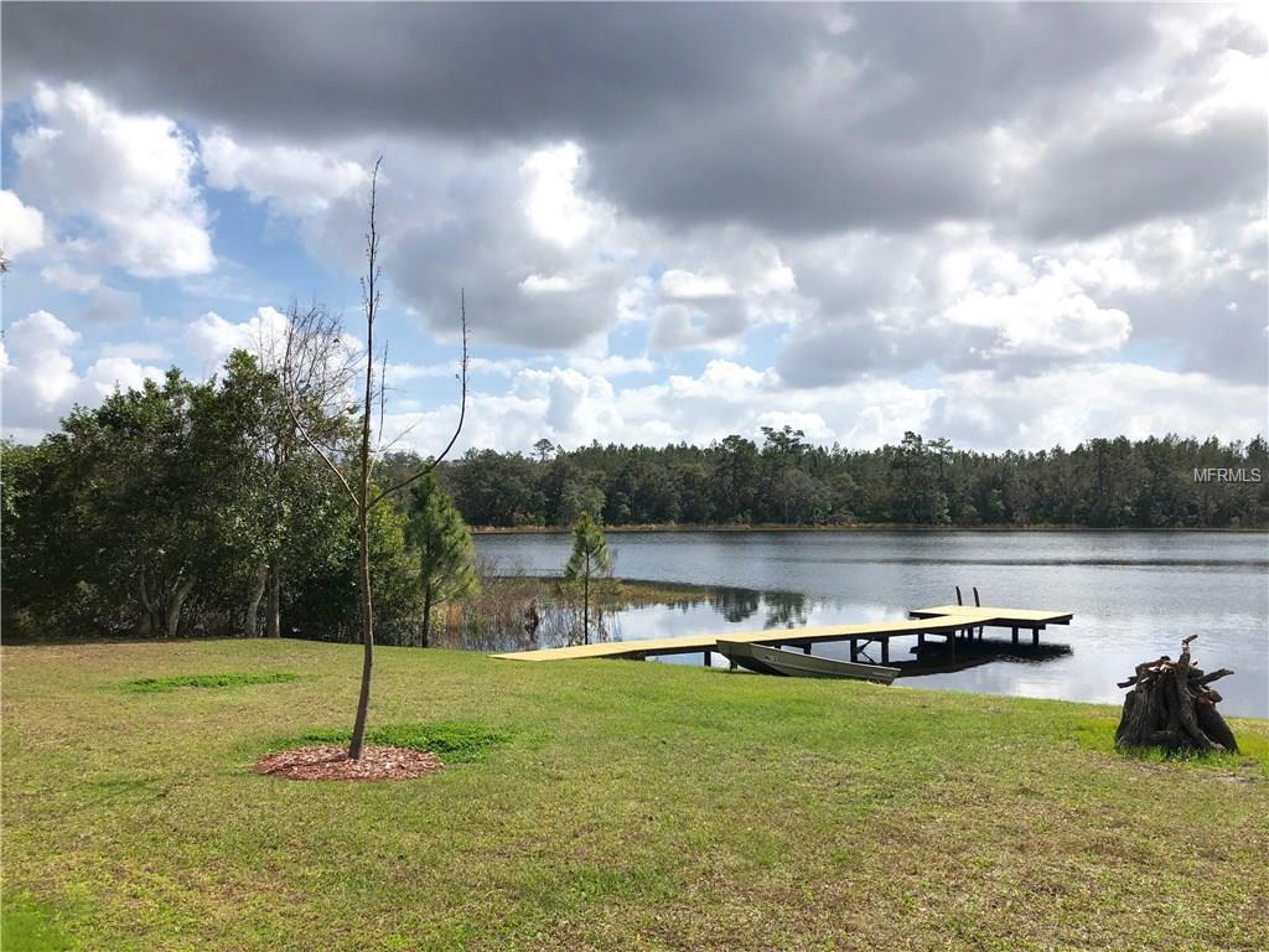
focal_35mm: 28
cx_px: 634
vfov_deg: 49.7
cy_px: 476
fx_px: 1026
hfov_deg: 63.4
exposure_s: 1/4000
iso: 25
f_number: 1.8
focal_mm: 3.99
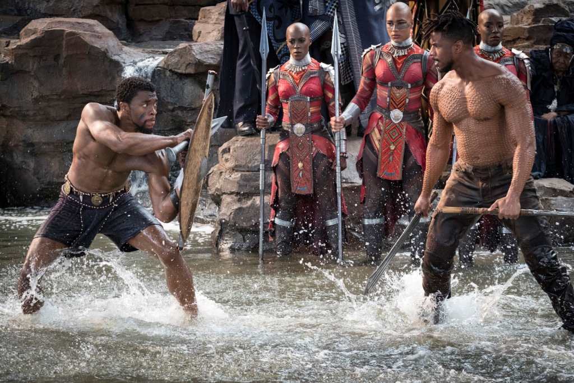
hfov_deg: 17.6
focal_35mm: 116
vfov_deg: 11.8
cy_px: 192
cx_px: 287
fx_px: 1850
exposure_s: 1/500
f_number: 4.5
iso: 2500
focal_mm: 77.3
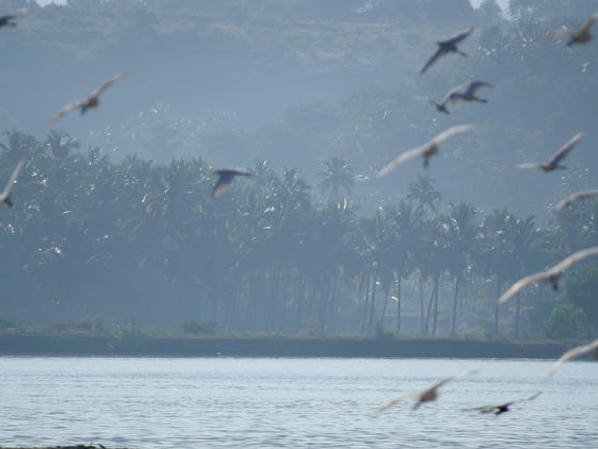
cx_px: 308
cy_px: 224
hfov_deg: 4.0
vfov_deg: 3.0
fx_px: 8467
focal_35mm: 490
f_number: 5.6
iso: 200
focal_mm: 300
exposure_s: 1/2500
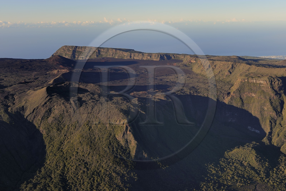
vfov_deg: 29.8
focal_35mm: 45
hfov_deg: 43.6
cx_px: 143
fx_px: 357
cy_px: 96
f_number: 7.1
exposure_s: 1/400
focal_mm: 45
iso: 400
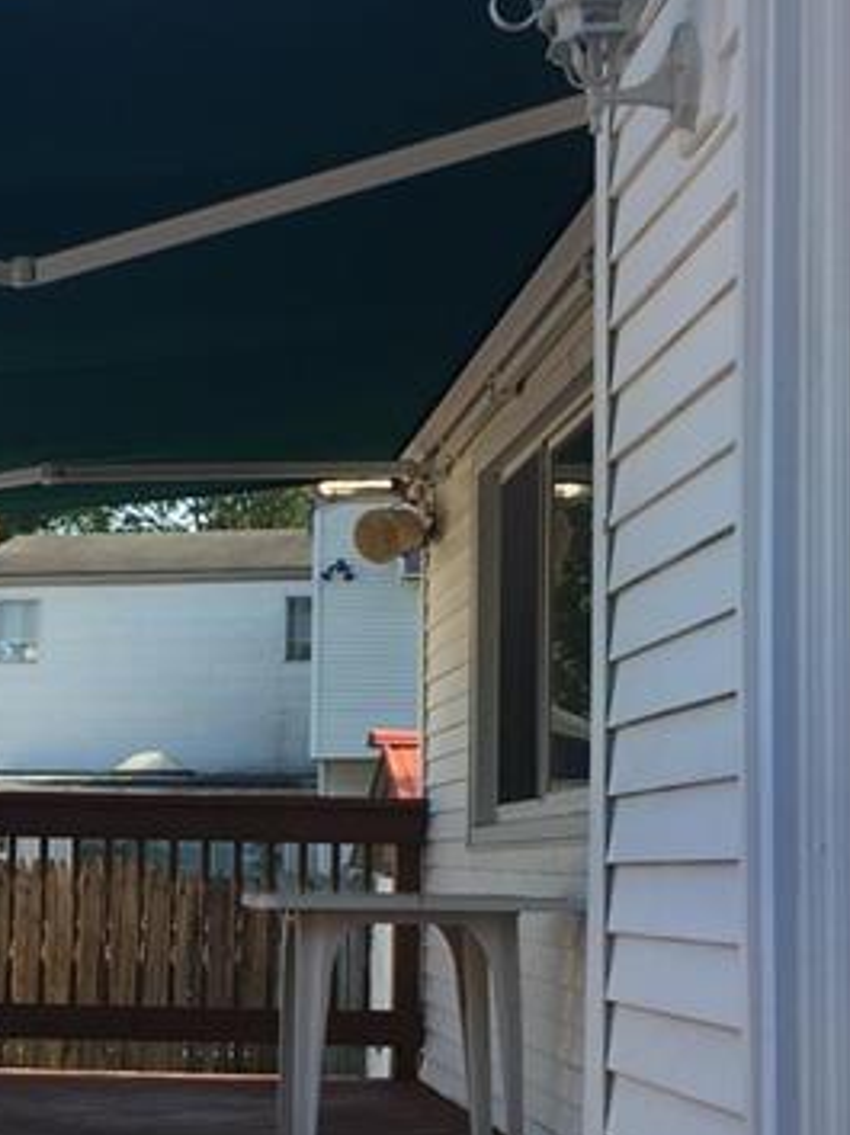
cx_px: -22
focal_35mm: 63
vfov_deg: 30.4
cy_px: 792
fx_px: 2065
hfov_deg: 22.3
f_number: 2.2
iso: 25
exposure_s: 1/496
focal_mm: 4.15
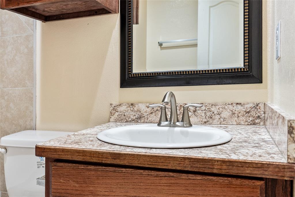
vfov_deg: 43.6
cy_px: 98
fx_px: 246
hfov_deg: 61.9
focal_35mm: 30
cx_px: 148
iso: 2500
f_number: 6.3
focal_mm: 30
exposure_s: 1/30
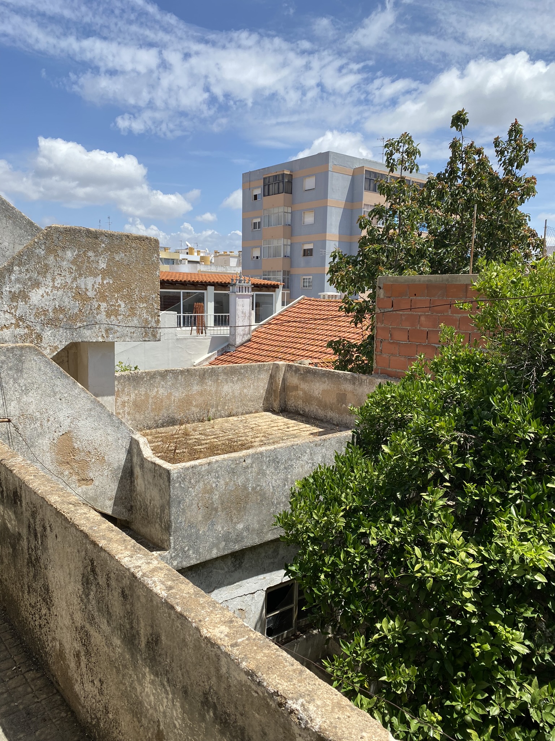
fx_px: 556
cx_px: 278
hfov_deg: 53.1
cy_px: 370
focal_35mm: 26
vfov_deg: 67.3
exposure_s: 1/2183
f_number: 1.8
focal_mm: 4.25
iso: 32
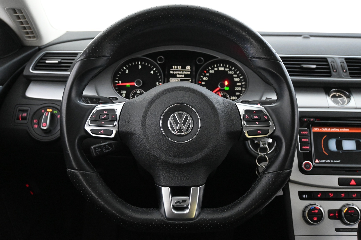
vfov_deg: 38.4
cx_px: 180
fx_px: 346
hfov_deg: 55.1
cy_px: 120
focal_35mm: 34
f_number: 4.2
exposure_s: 1/40
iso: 5600
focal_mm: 23
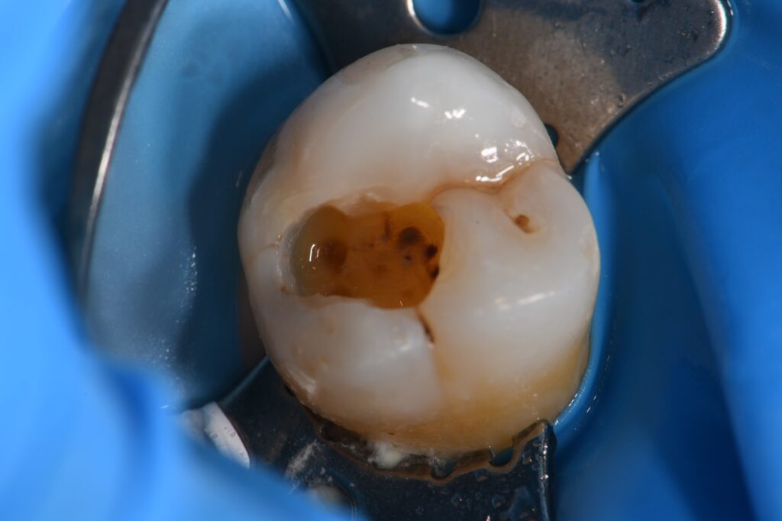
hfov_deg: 13.1
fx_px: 3409
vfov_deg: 8.7
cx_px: 391
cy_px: 260
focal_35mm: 157
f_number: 32
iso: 200
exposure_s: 1/160
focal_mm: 105
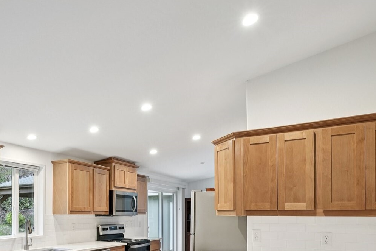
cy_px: 210
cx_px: 114
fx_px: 303
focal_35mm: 29
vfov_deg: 42.4
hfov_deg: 61.5
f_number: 8
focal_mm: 17
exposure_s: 1/5
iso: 400
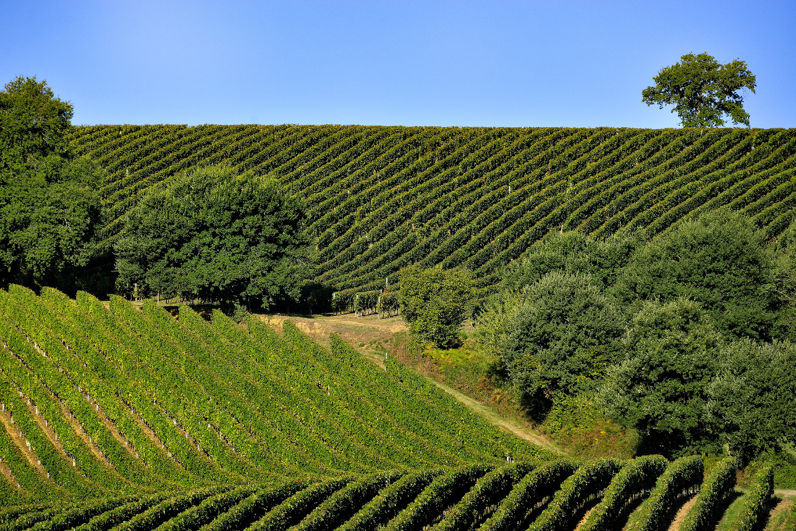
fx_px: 5530
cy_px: 266
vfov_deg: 5.5
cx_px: 398
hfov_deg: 8.2
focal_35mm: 250
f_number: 8
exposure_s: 1/1250
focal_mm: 250
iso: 400
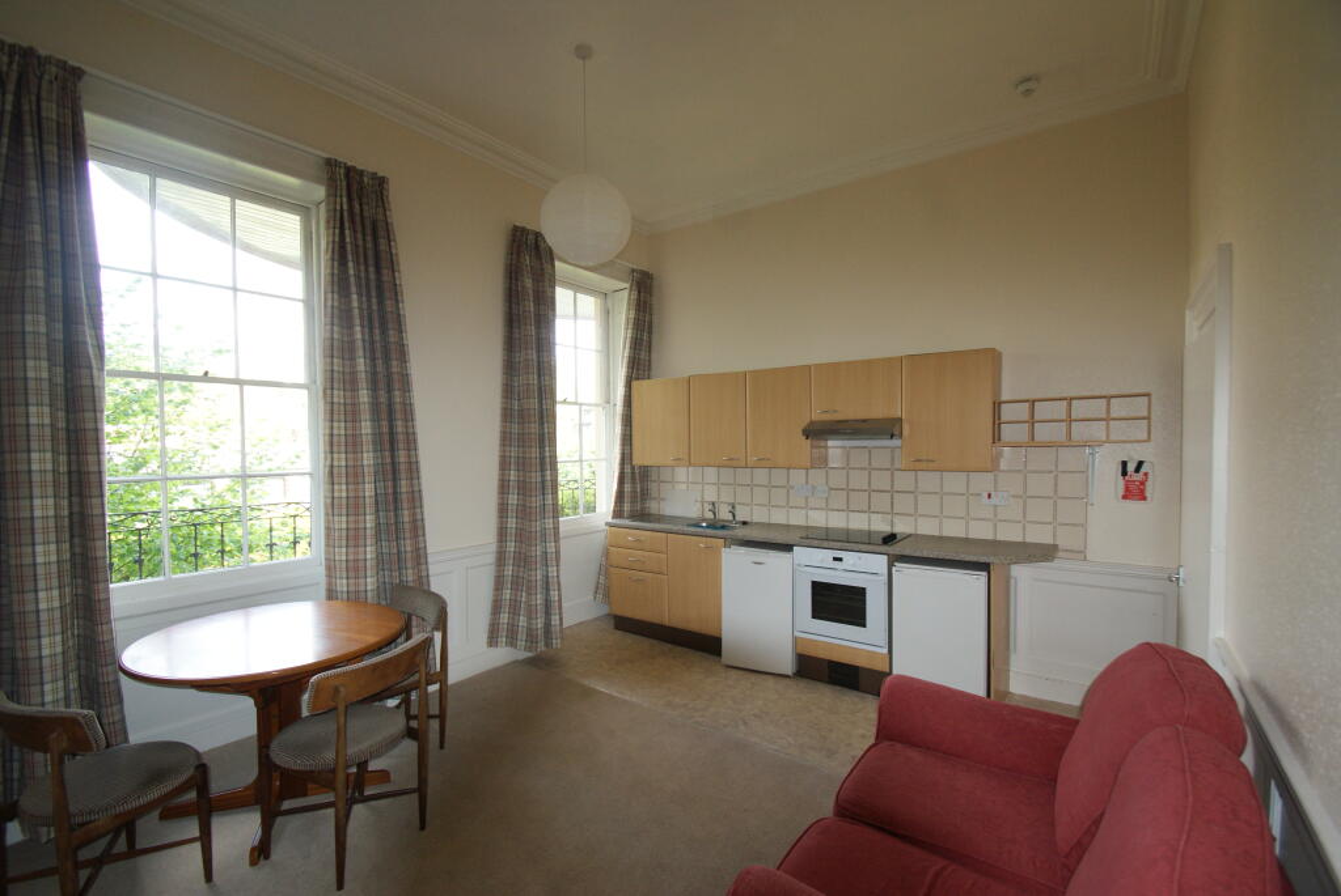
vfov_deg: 77.5
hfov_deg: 100.3
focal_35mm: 15
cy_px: 448
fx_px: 559
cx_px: 670
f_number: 5.6
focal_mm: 10
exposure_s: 1/80
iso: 400
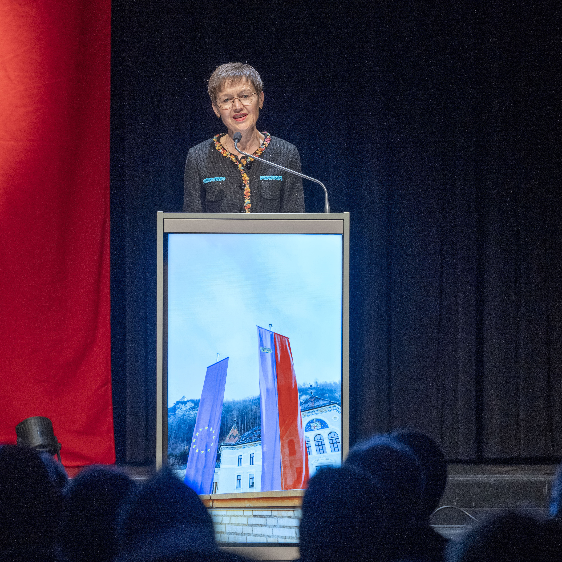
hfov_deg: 6.8
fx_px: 4702
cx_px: 265
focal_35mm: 256
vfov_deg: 6.8
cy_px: 281
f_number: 5.6
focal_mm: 200
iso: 1000
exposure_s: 1/100
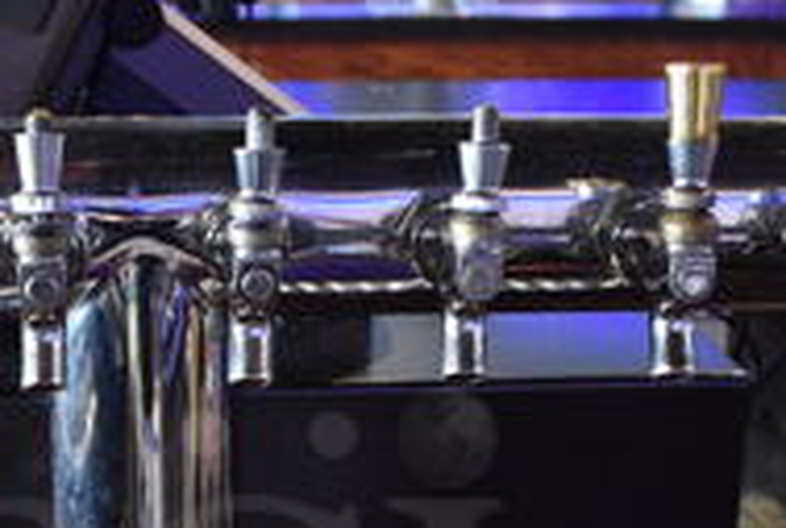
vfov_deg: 15.3
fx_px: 1904
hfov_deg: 23.1
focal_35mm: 87
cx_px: 204
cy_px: 603
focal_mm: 18
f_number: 3.5
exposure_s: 1/8
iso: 3200
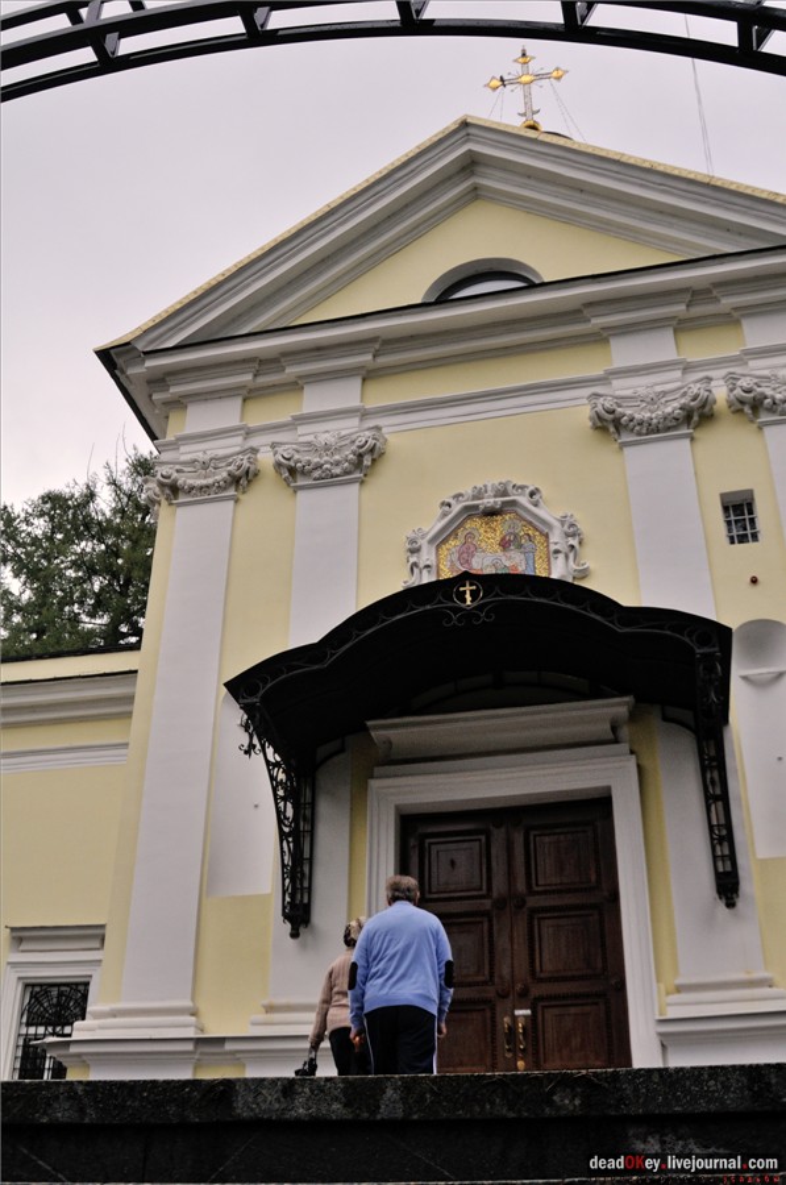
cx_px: 393
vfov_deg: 53.2
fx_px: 1183
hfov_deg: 36.8
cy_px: 592
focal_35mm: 36
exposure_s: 1/640
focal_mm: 24
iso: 400
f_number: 4.5
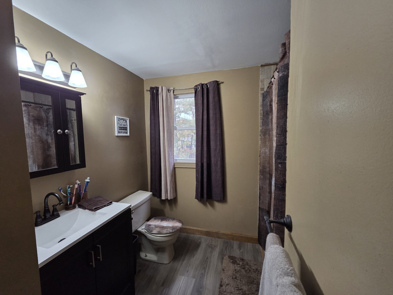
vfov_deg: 89.9
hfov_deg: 106.2
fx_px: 148
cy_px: 148
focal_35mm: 13
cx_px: 196
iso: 250
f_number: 2.2
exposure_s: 1/60
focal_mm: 2.2
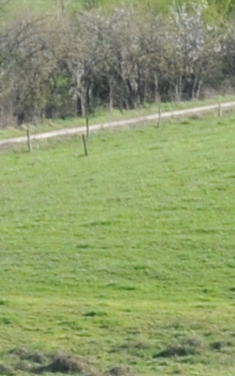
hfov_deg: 1.4
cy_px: 569
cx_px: 167
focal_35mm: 965
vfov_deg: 2.2
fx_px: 9889
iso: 320
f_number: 5.3
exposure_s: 1/800
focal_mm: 66
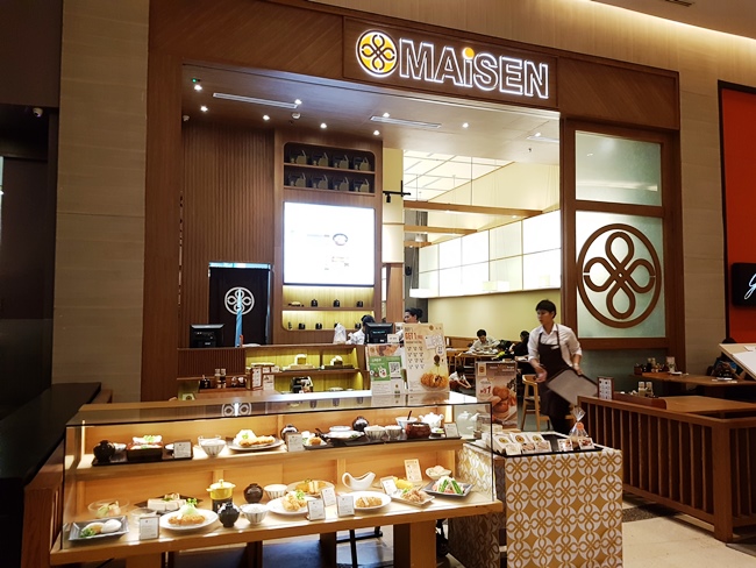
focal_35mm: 26
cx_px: 378
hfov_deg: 67.3
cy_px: 284
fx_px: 568
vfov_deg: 53.1
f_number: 1.7
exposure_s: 1/50
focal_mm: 4.2
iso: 200
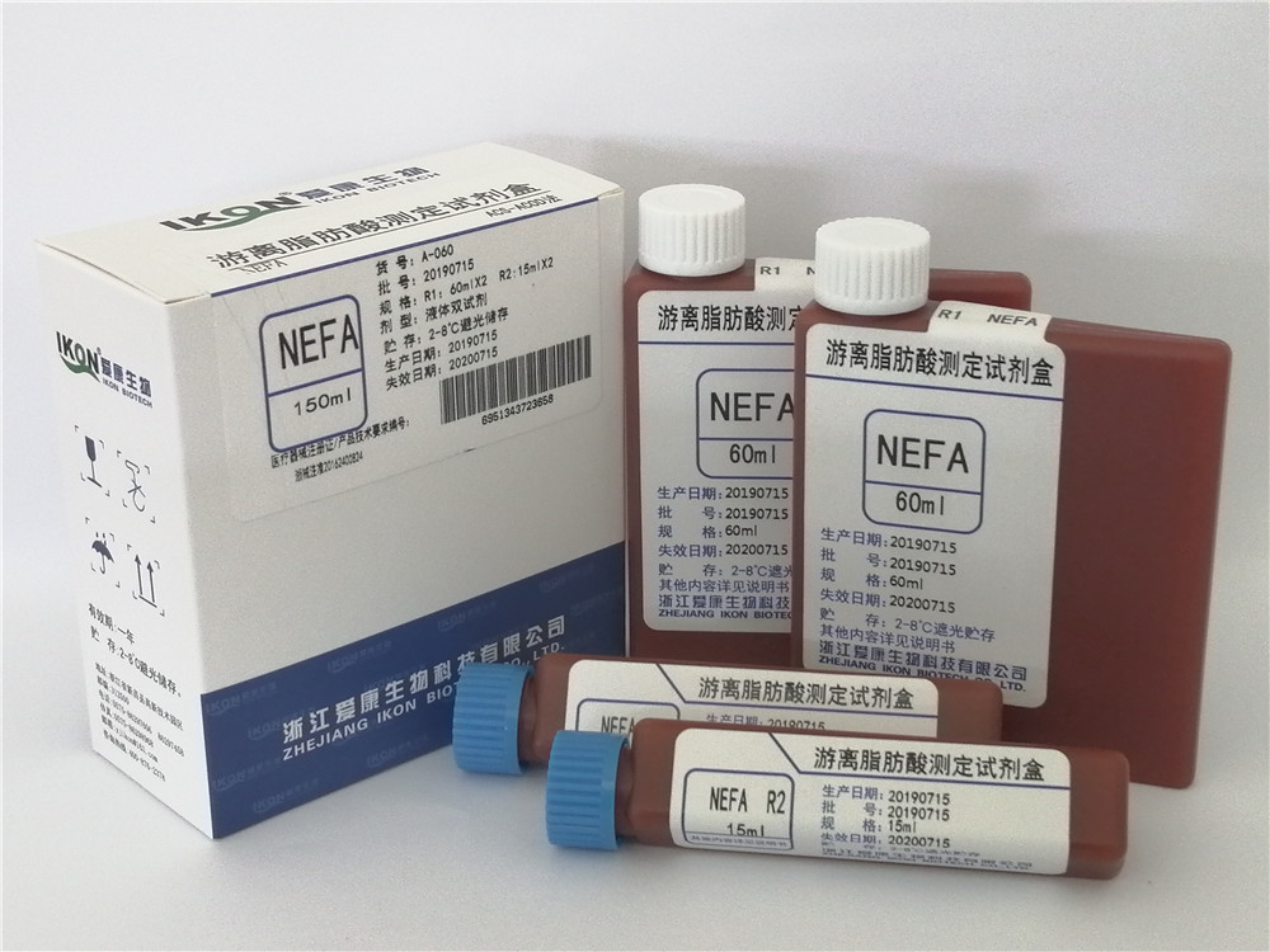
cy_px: 476
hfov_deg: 32.2
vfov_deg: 24.4
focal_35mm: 60
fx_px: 2201
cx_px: 635
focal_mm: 3.64
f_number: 1.8
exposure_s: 1/30
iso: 80
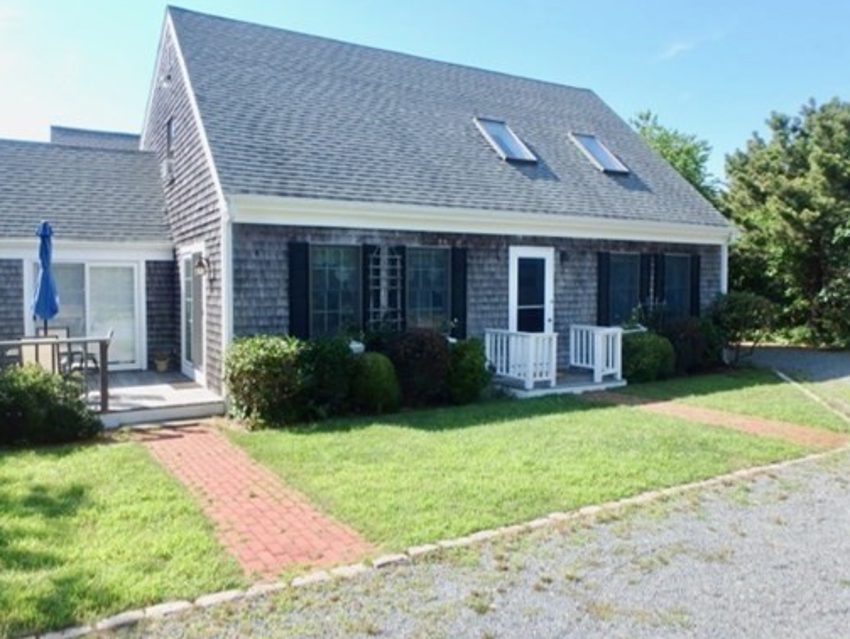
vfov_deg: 54.9
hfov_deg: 69.2
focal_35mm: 25
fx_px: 614
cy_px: 306
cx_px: 379
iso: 125
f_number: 3.5
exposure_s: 1/640
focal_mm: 3.7
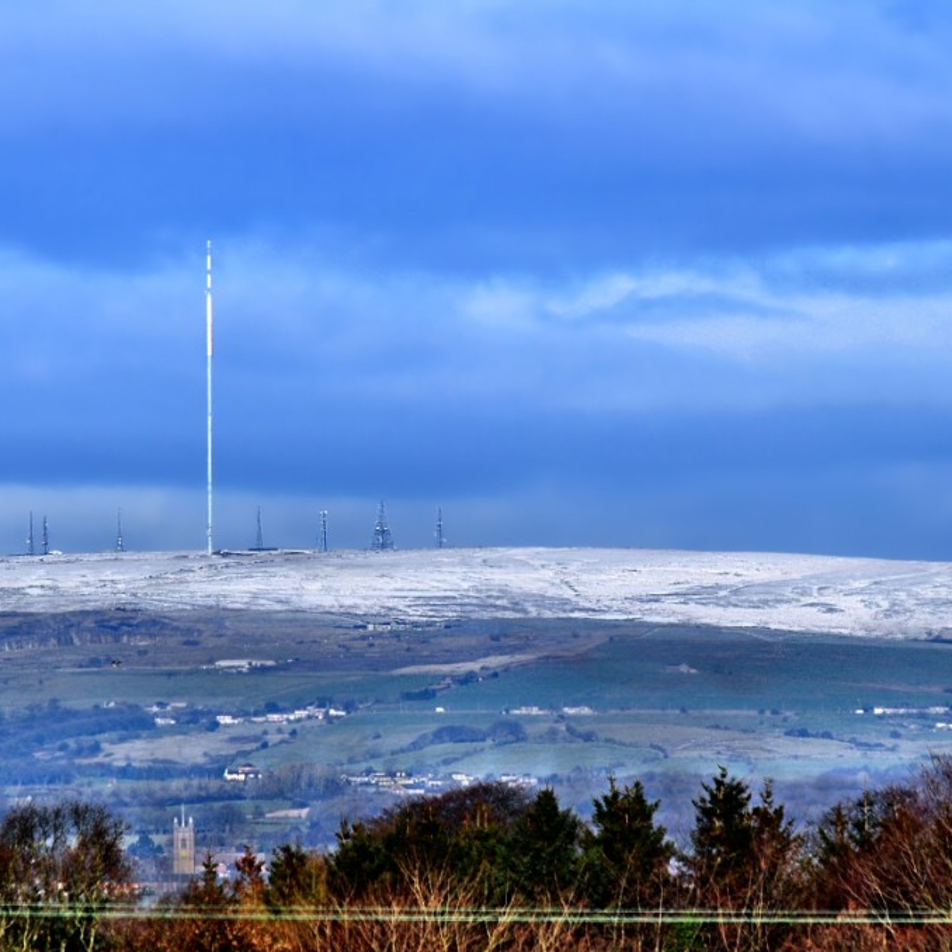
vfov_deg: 2.4
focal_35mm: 731
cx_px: 343
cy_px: 476
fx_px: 22745
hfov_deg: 2.4
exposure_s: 1/800
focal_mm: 380
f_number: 9
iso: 200
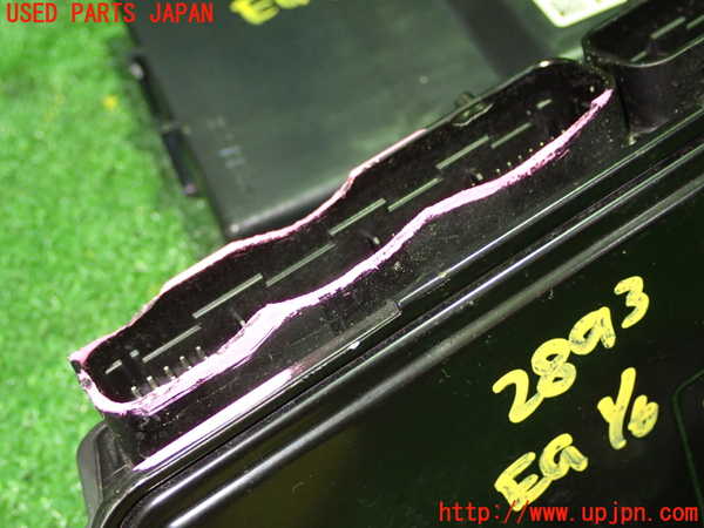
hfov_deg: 33.2
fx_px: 1180
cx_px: 352
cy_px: 264
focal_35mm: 58
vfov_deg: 25.2
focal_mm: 10.35
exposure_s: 1/15
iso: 1000
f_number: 3.5
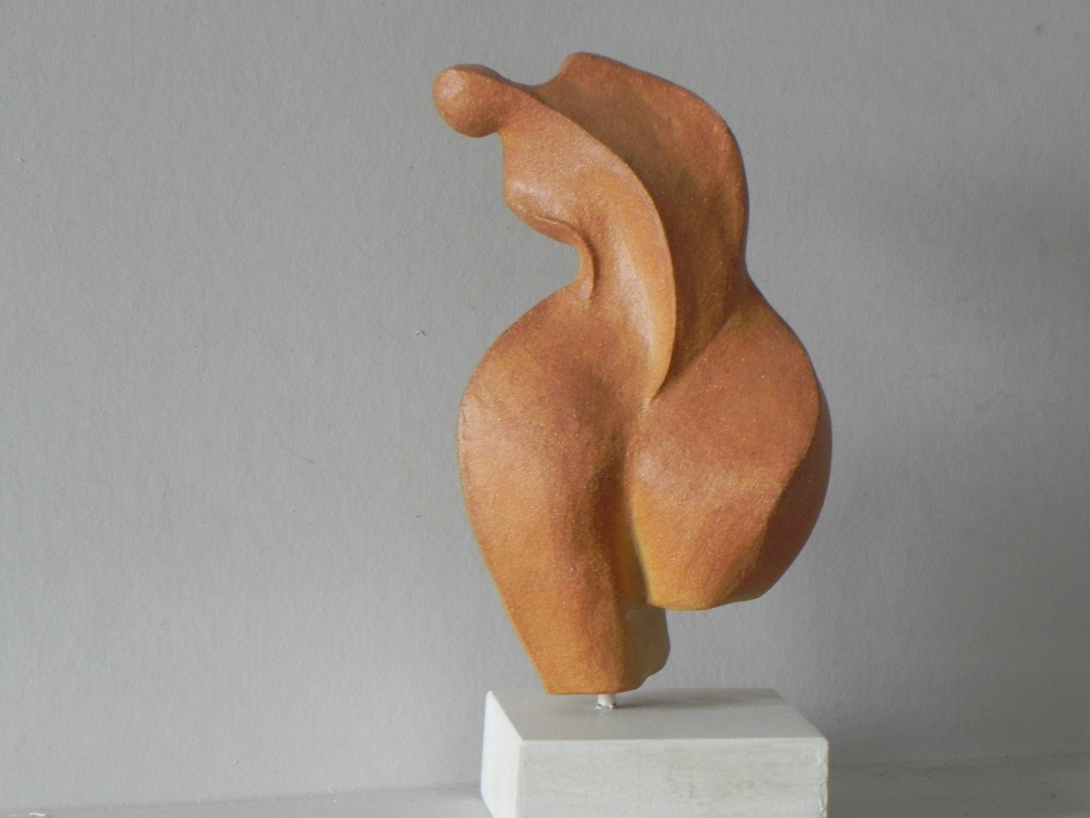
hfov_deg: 18.7
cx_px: 545
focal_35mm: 105
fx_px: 3306
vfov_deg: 14.1
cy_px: 409
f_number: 4
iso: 400
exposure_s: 1/14.7
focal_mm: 18.8
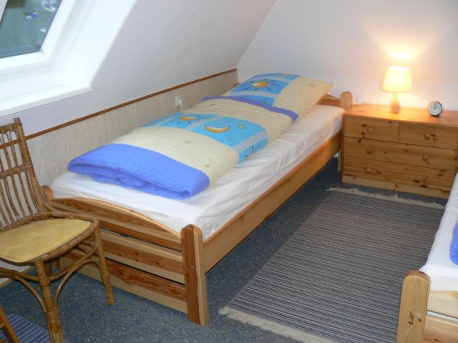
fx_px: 476
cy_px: 172
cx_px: 229
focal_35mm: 36
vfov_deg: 39.7
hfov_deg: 51.4
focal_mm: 6
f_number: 2.8
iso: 100
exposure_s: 1/30
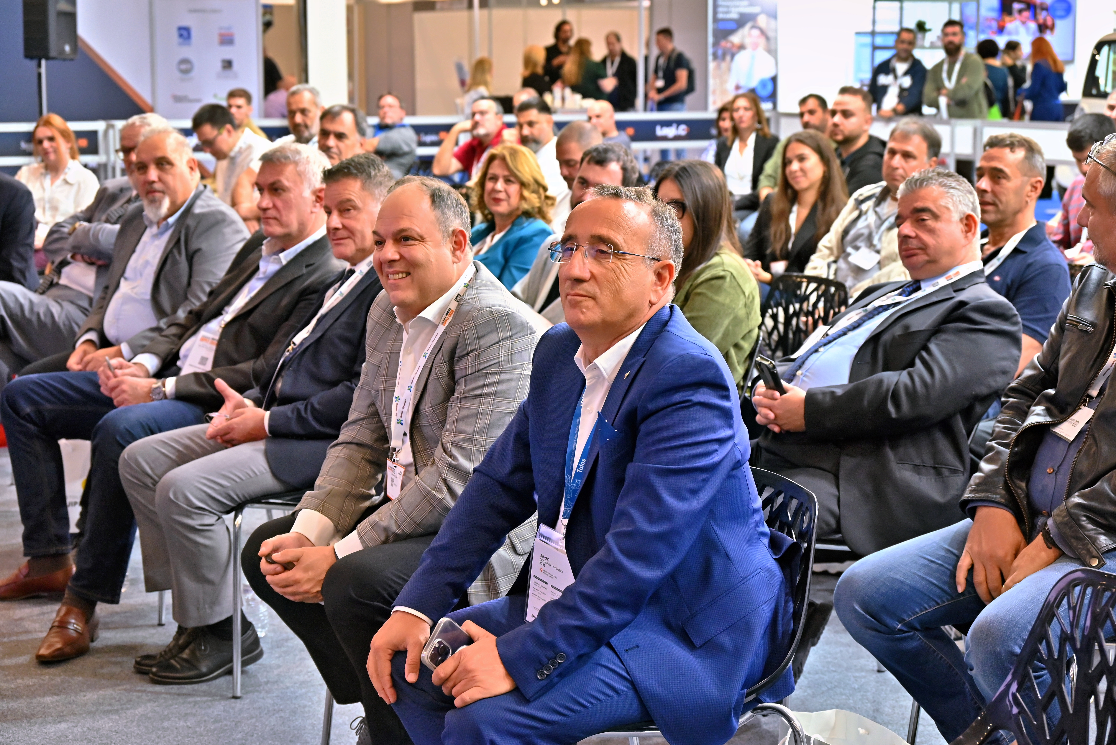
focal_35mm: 64
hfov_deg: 31.4
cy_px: 372
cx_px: 558
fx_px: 1985
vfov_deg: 21.3
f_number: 6.3
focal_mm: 64
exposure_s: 1/80
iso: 1600
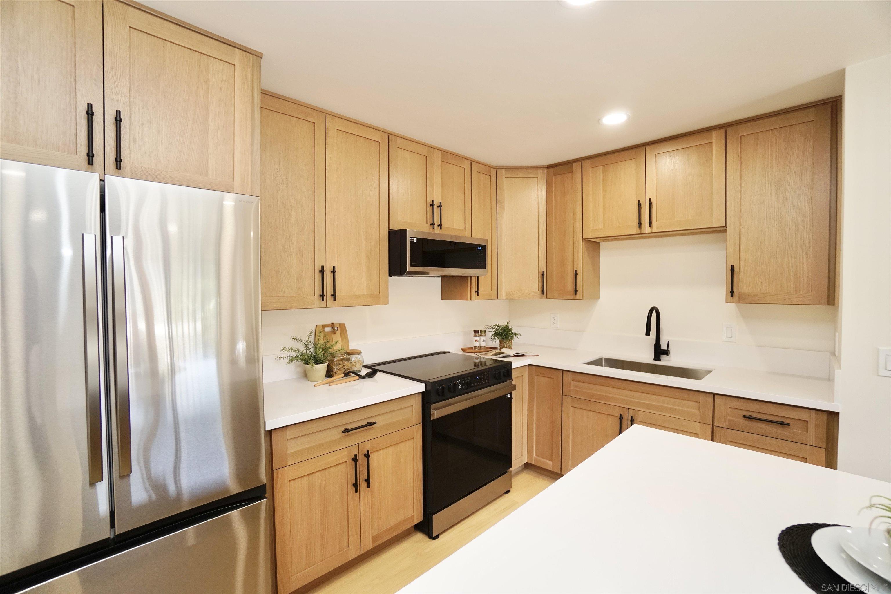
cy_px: 297
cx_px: 446
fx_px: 371
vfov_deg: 77.3
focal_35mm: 15
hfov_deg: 100.4
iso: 1000
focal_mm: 10
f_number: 4
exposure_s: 1/160
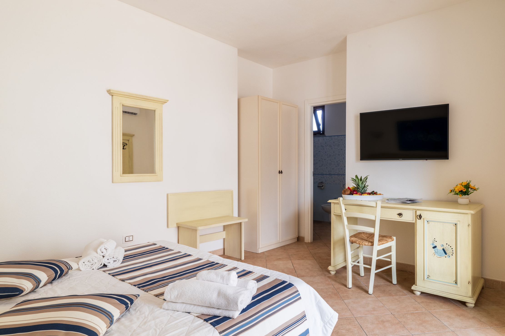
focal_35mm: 20
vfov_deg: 60.7
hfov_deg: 82.6
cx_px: 252
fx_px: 288
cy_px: 168
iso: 400
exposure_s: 1/20
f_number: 11
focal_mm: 20.5
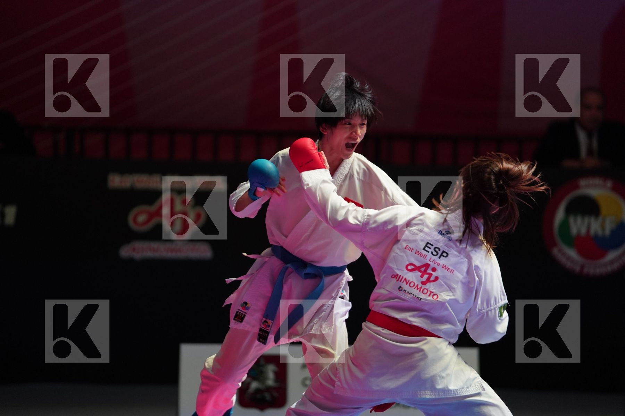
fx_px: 3472
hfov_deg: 10.3
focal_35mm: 200
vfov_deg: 6.9
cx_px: 312
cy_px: 208
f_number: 2.8
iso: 2000
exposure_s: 1/1000
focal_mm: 200
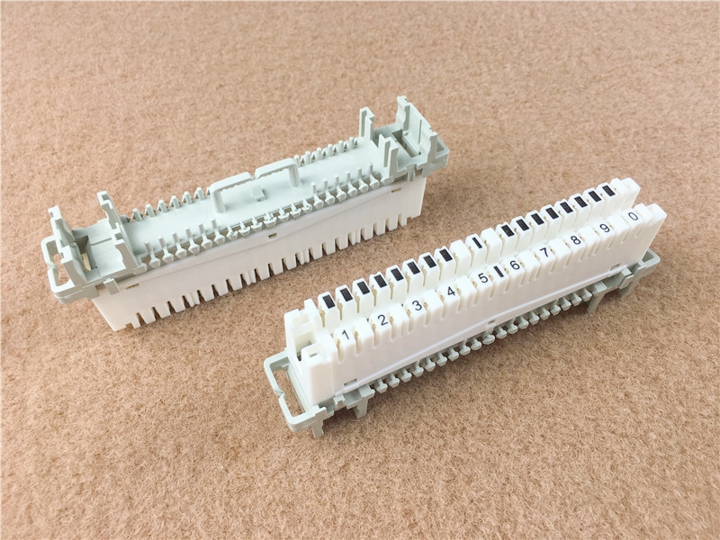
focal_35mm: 29
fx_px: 603
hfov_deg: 61.7
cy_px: 270
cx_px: 360
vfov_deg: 48.2
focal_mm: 4.15
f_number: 2.2
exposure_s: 1/100
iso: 40
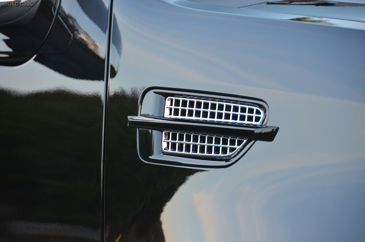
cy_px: 121
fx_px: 3035
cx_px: 182
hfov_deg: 6.9
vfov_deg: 4.6
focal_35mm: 300
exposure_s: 1/80
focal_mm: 200
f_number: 5.6
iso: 1600
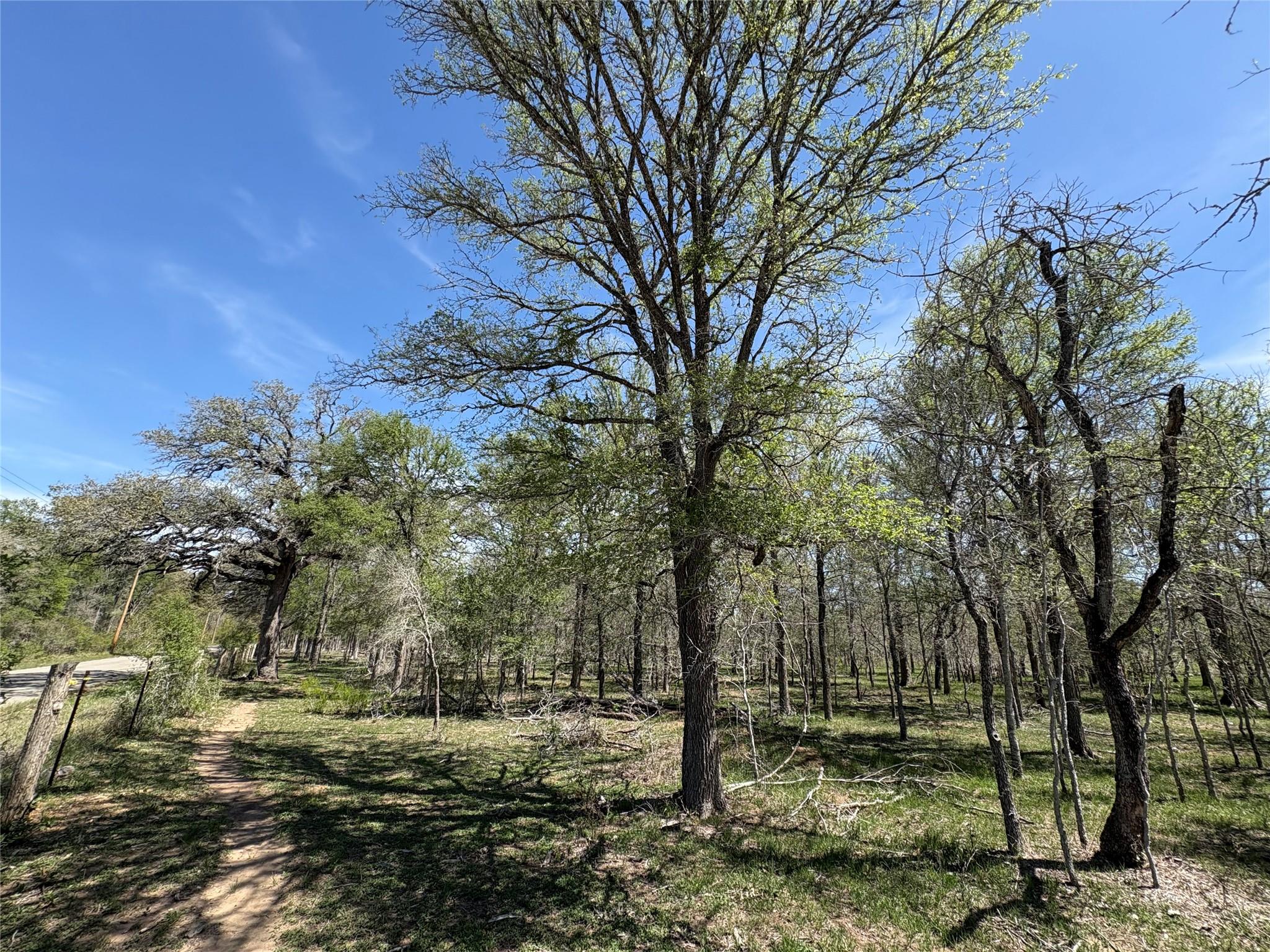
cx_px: 635
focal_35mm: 14
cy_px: 476
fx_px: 514
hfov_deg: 102.1
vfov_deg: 85.7
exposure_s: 1/868
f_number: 2.2
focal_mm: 2.22
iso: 40
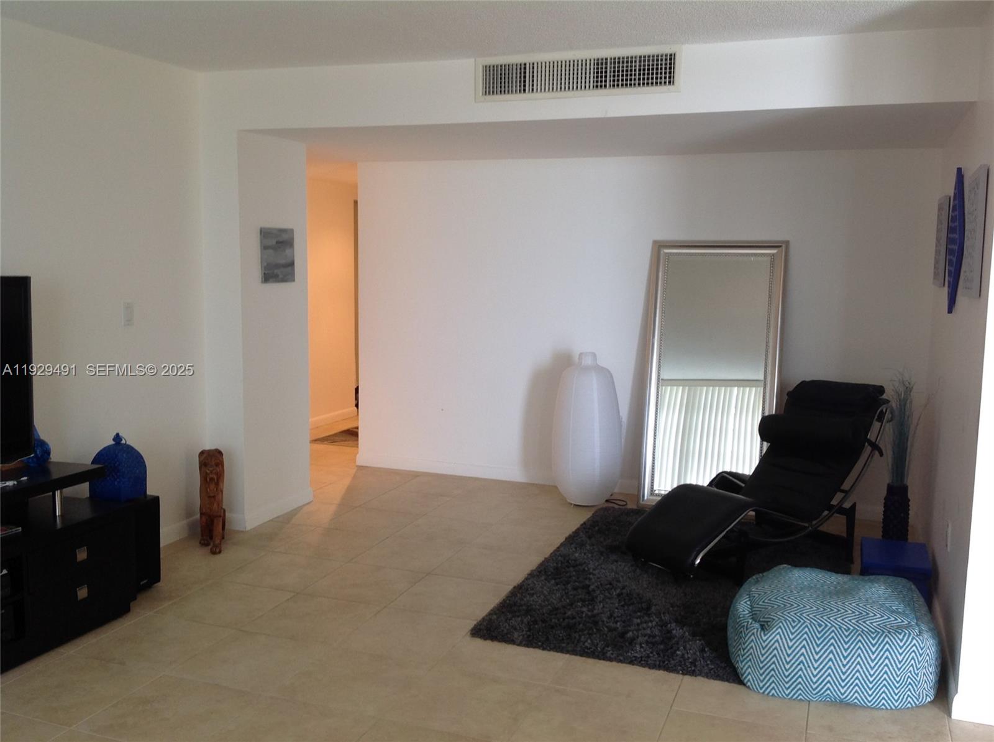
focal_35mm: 35
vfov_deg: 40.6
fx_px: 1003
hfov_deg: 52.7
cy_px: 371
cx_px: 497
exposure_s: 1/24
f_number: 2.4
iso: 50
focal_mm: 4.28
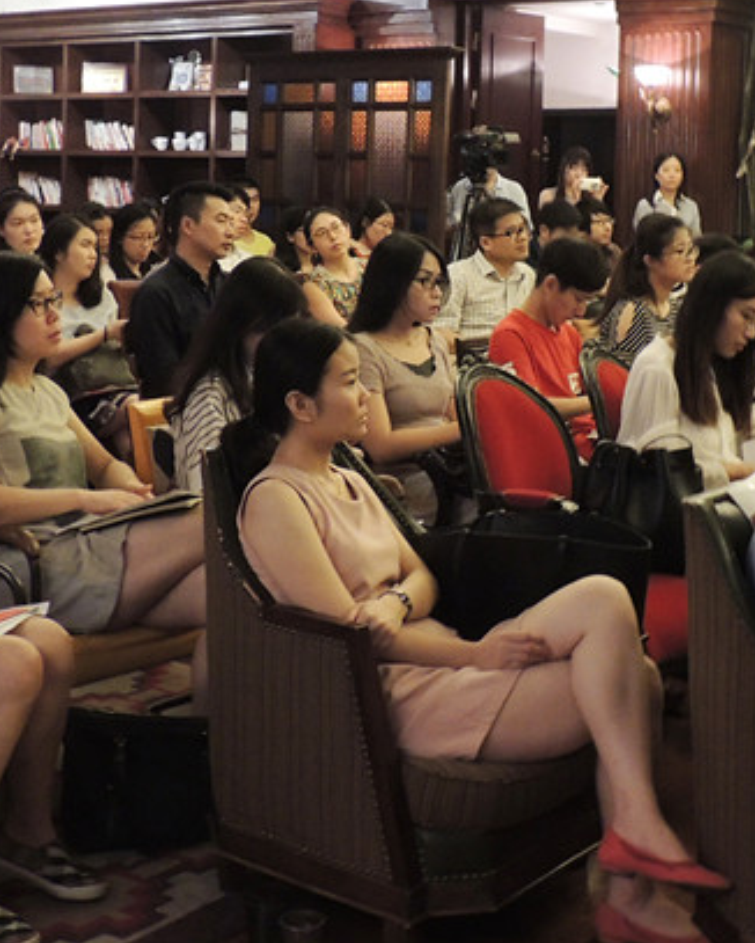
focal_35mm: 46
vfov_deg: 39.4
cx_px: 669
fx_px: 1284
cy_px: 255
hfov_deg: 31.4
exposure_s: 1/10
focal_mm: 4.3
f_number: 3
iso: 400
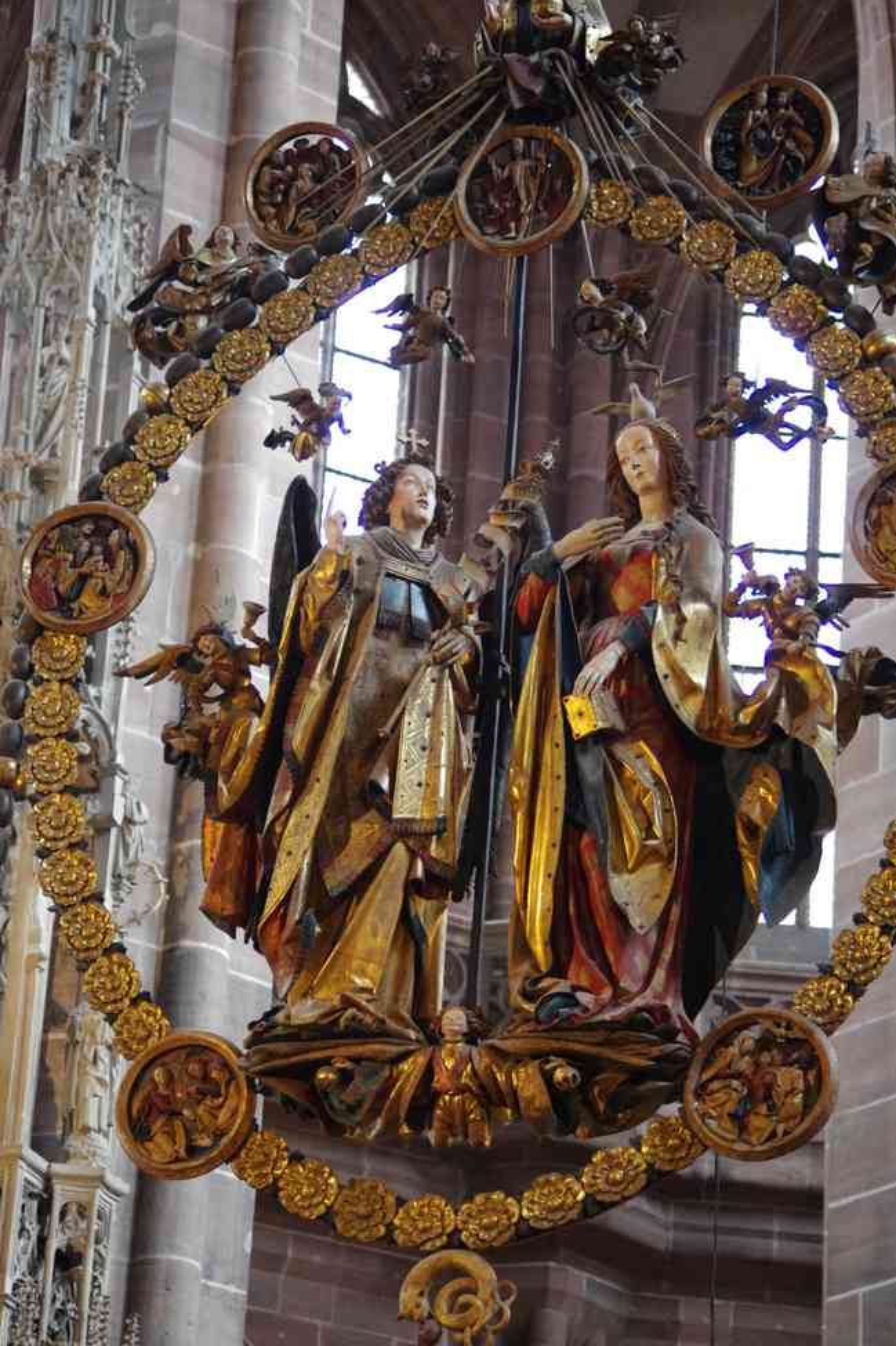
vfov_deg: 17.1
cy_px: 688
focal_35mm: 120
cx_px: 438
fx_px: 4481
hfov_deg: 11.4
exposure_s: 1/40
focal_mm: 77.5
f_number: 4
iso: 3200
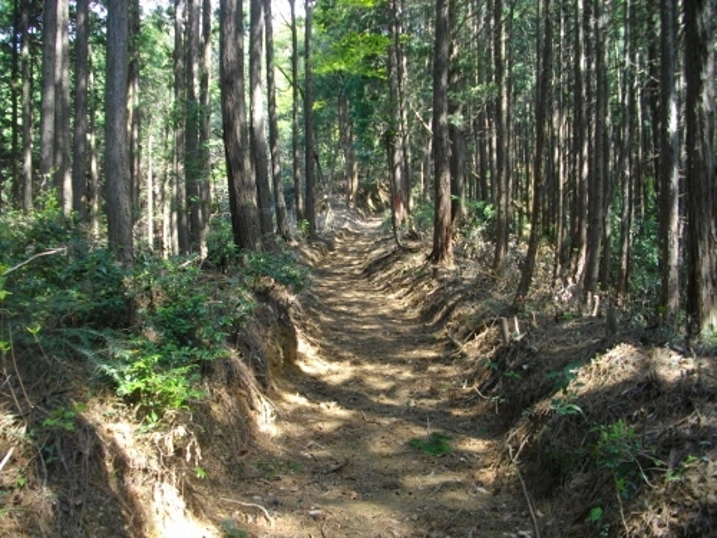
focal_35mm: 32
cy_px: 269
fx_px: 663
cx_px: 358
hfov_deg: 56.8
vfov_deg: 44.2
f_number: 2.9
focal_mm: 5.7
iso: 185
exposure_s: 1/100
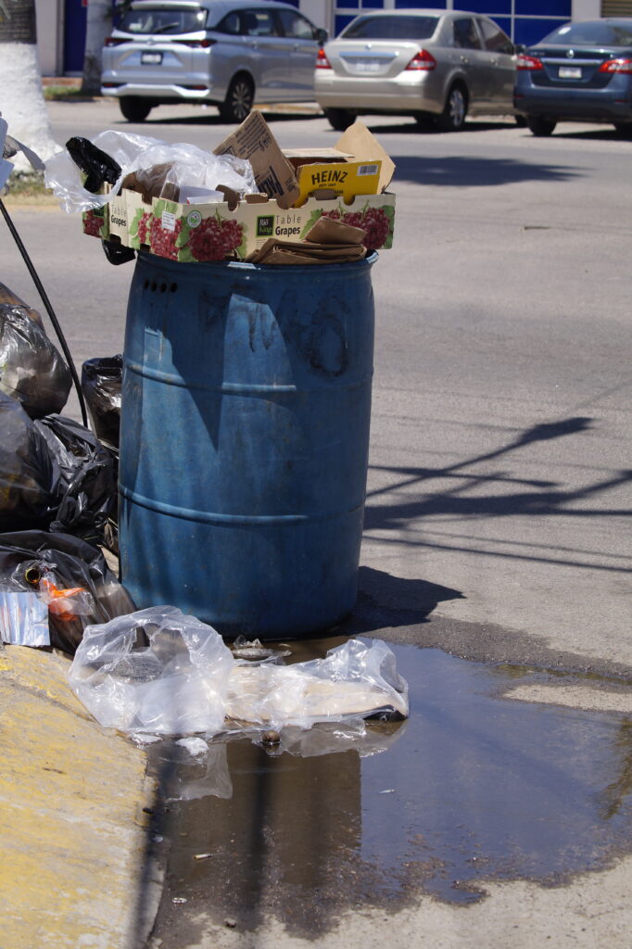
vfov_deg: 10.6
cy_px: 474
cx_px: 316
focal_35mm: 195
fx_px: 5138
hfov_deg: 7.0
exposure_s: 1/400
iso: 100
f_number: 7.1
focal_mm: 130
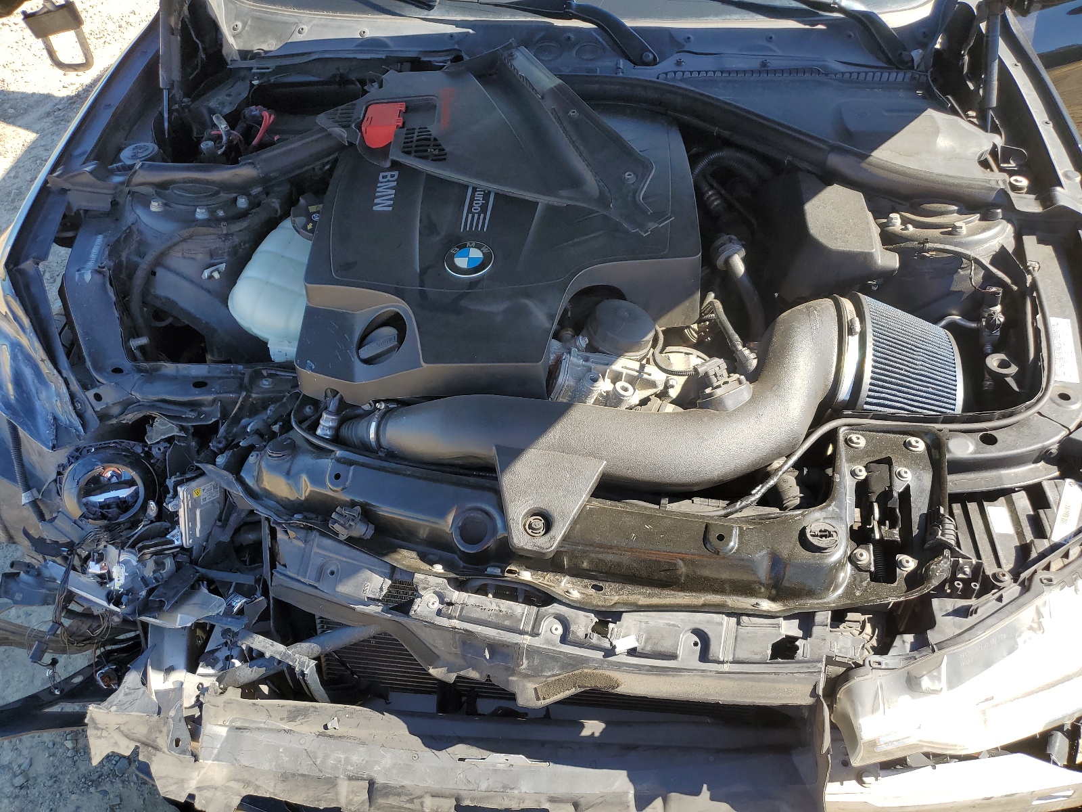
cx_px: 541
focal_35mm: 26
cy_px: 406
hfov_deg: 67.3
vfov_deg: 53.1
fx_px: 813
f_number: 1.5
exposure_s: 1/769
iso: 50
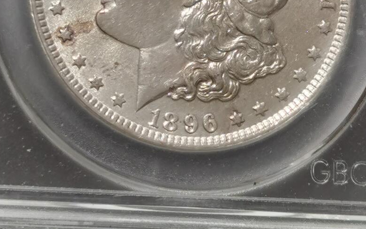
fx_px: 1706
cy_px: -123
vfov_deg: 7.5
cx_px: 167
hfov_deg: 12.2
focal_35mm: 171
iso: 64
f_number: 1.8
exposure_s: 1/100
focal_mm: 5.58
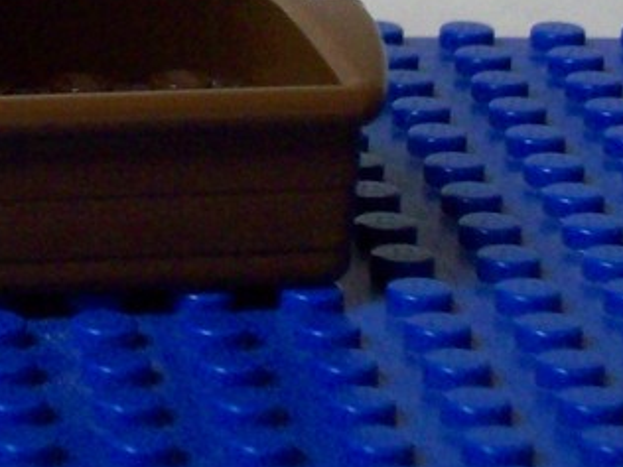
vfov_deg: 5.0
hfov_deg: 6.7
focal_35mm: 292
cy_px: -337
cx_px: -347
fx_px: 5255
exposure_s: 1/12.6
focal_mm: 12.8
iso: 160
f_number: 4.2
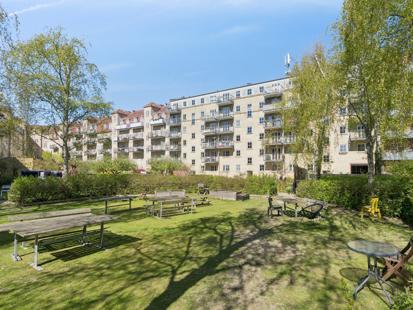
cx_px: 235
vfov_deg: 74.7
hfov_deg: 90.5
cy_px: 154
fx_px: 203
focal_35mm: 17
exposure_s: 1/500
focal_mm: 10
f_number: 8
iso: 250
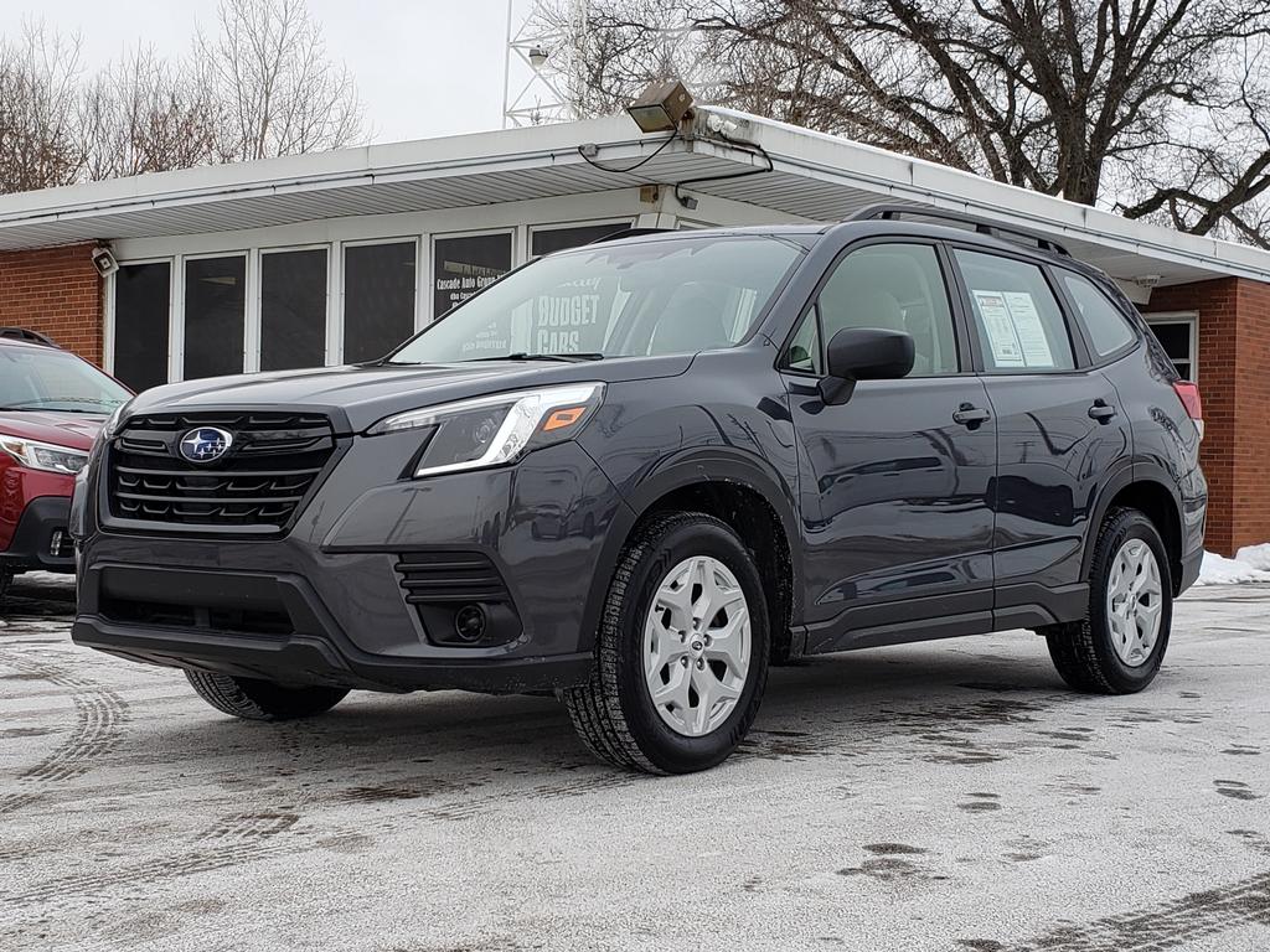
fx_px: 954
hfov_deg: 67.3
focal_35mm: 26
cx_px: 635
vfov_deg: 53.1
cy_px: 476
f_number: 2.4
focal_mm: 4.3
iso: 50
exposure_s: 1/492
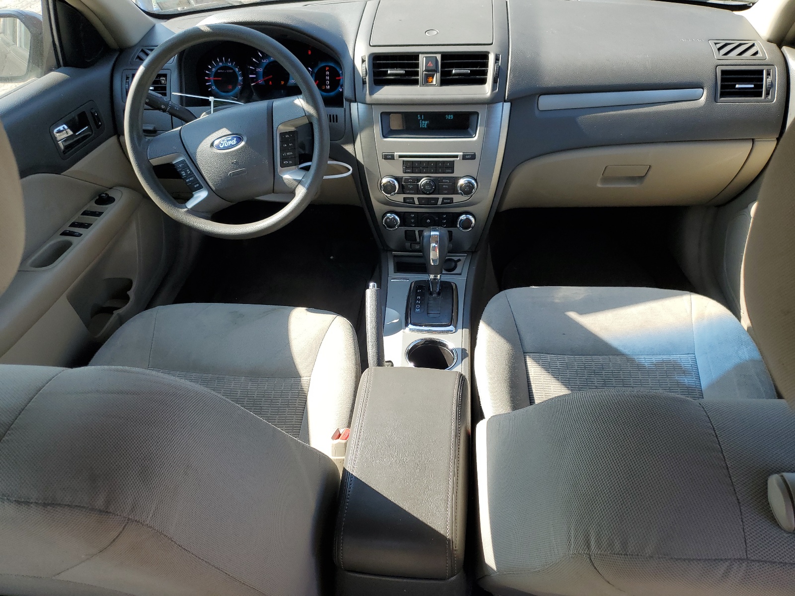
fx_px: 597
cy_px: 298
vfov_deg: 53.1
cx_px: 398
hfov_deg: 67.3
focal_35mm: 26
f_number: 1.5
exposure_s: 1/455
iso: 50
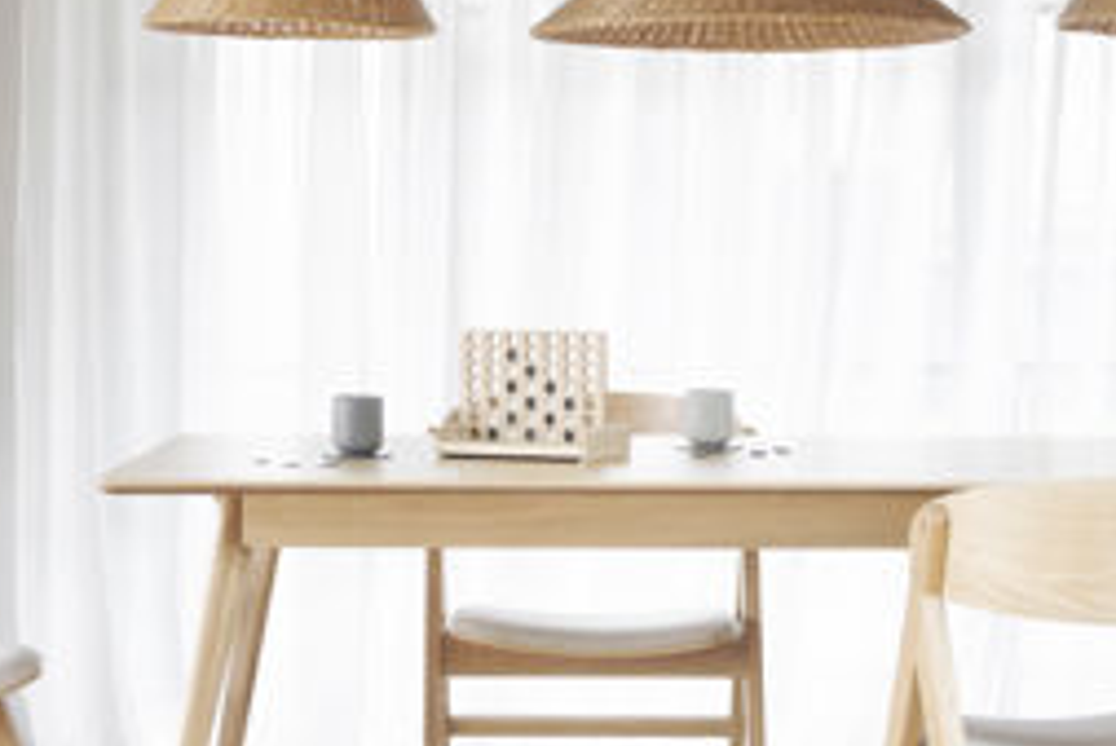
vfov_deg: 13.6
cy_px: 278
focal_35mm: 101
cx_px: 633
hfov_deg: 20.2
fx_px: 3133
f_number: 4
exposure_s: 1/2
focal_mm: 40
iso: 160
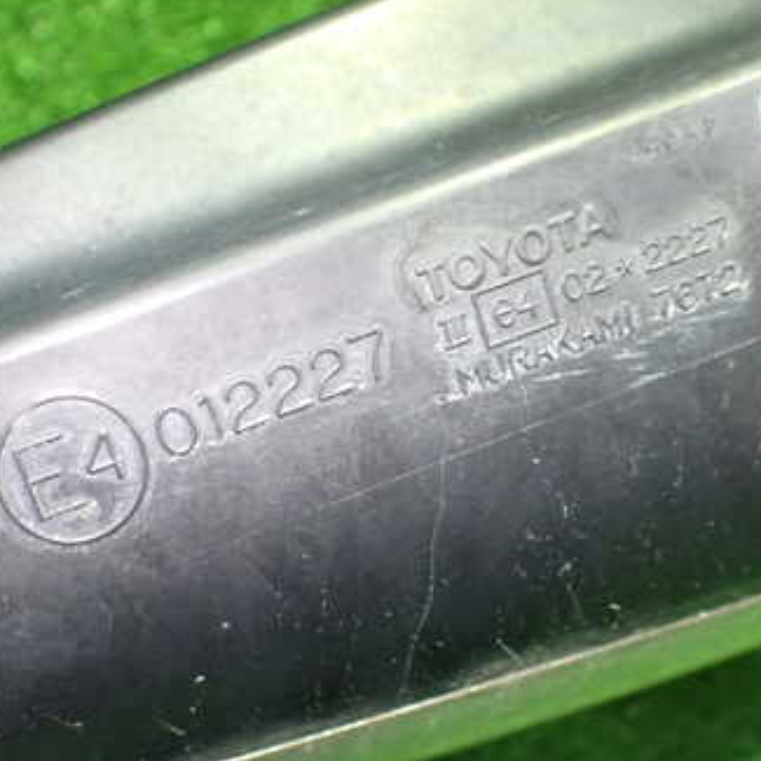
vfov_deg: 34.5
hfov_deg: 34.7
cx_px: 405
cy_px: 466
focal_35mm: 49
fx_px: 1219
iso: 800
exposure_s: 1/50
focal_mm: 5.4
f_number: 2.3
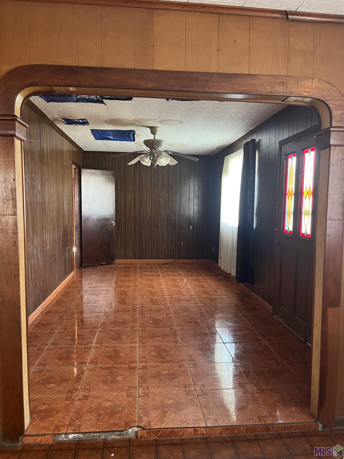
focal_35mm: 26
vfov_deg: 67.3
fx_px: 345
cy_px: 230
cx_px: 172
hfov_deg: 53.1
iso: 500
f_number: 1.6
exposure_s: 1/43
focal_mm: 5.1
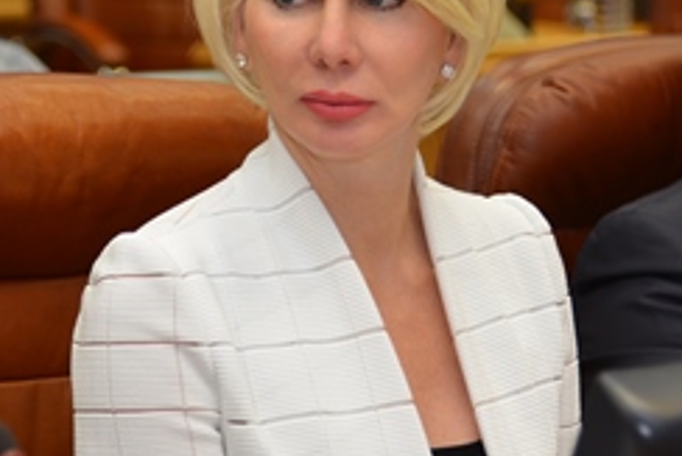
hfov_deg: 13.8
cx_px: 565
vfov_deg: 9.3
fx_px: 2805
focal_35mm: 148
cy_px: 169
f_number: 4
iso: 320
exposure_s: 1/60
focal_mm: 86
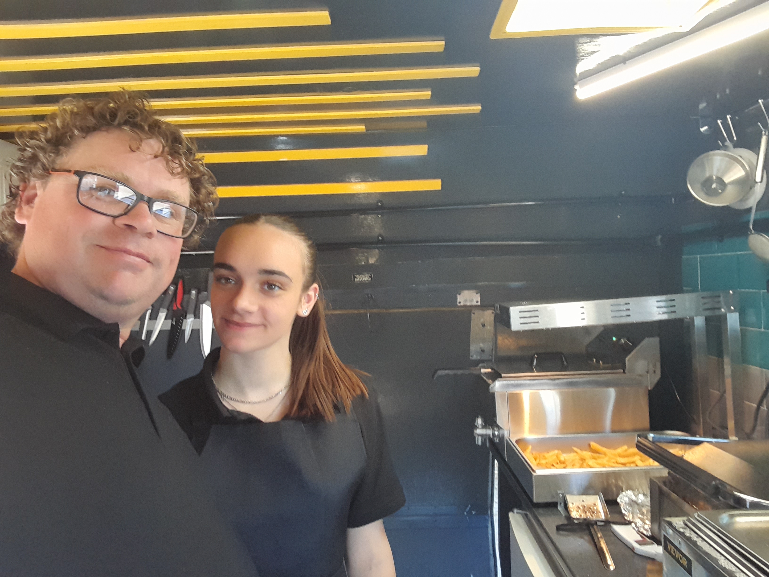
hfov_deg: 69.4
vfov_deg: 54.9
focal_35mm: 25
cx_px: 384
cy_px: 288
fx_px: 555
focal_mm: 2.67
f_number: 2.2
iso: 160
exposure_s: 1/50
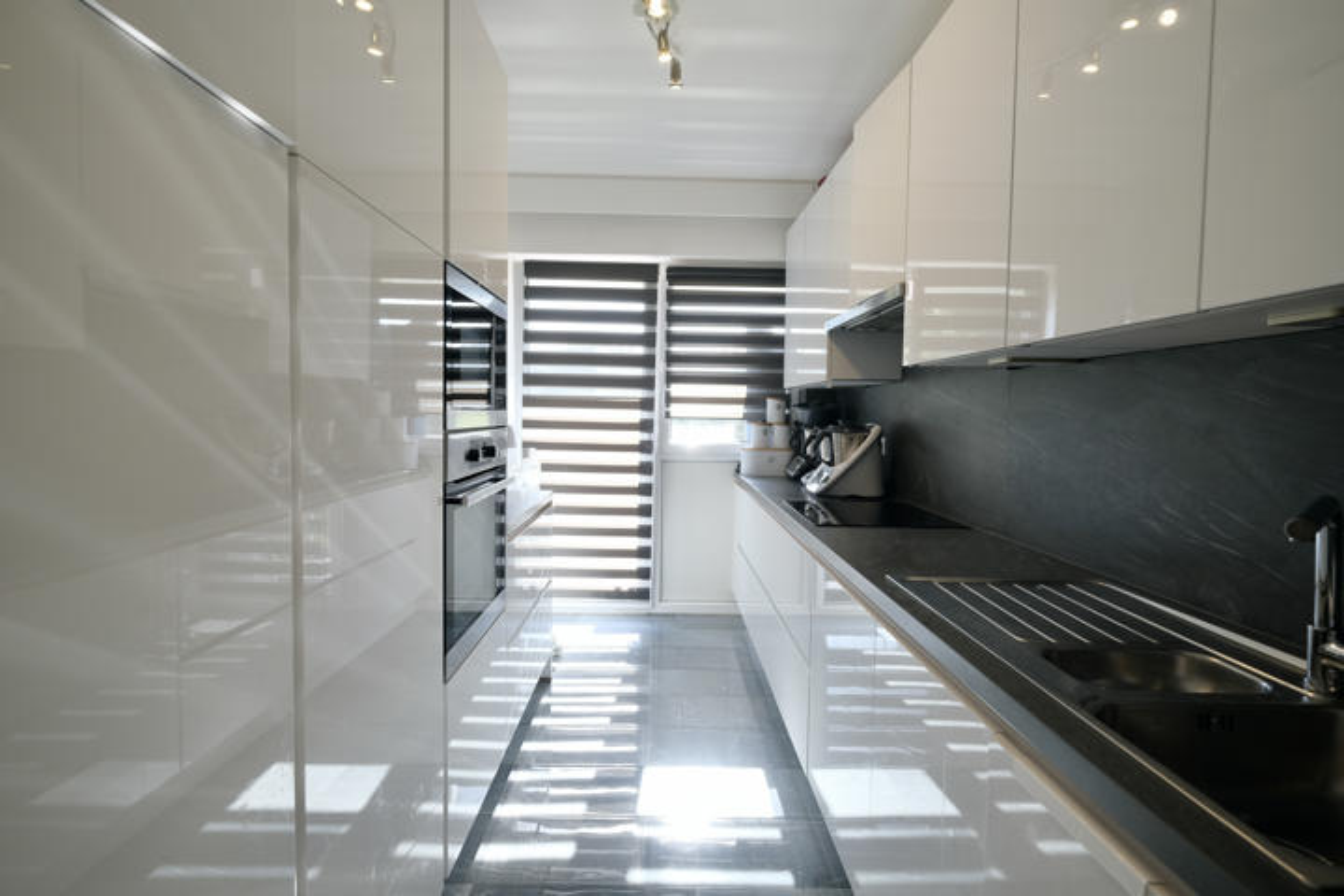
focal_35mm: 17
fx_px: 635
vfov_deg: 70.4
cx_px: 672
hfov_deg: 93.3
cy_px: 448
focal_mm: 11.5
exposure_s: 1/60
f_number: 4
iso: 320
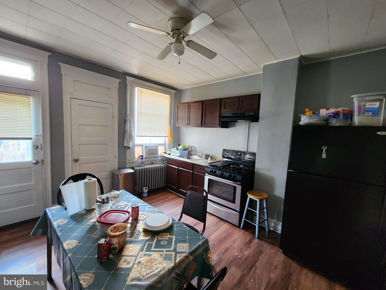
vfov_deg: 89.9
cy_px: 145
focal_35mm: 13
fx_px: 145
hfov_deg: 106.2
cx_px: 193
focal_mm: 2.2
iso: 400
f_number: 2.2
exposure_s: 1/40
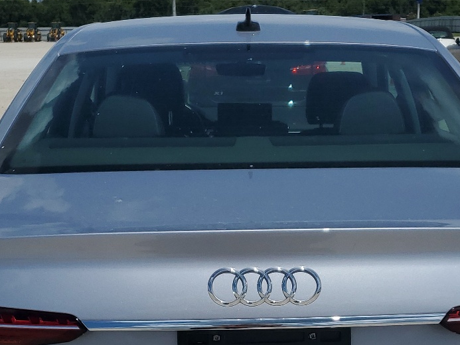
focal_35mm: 60
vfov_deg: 23.6
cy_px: 326
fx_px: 797
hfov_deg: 32.2
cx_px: 250
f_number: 1.5
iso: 51
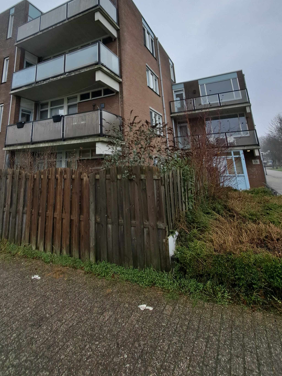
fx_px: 206
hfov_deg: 67.7
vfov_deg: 79.7
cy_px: 105
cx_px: 108
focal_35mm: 19
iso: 50
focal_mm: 1.74
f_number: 2.2
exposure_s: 1/100
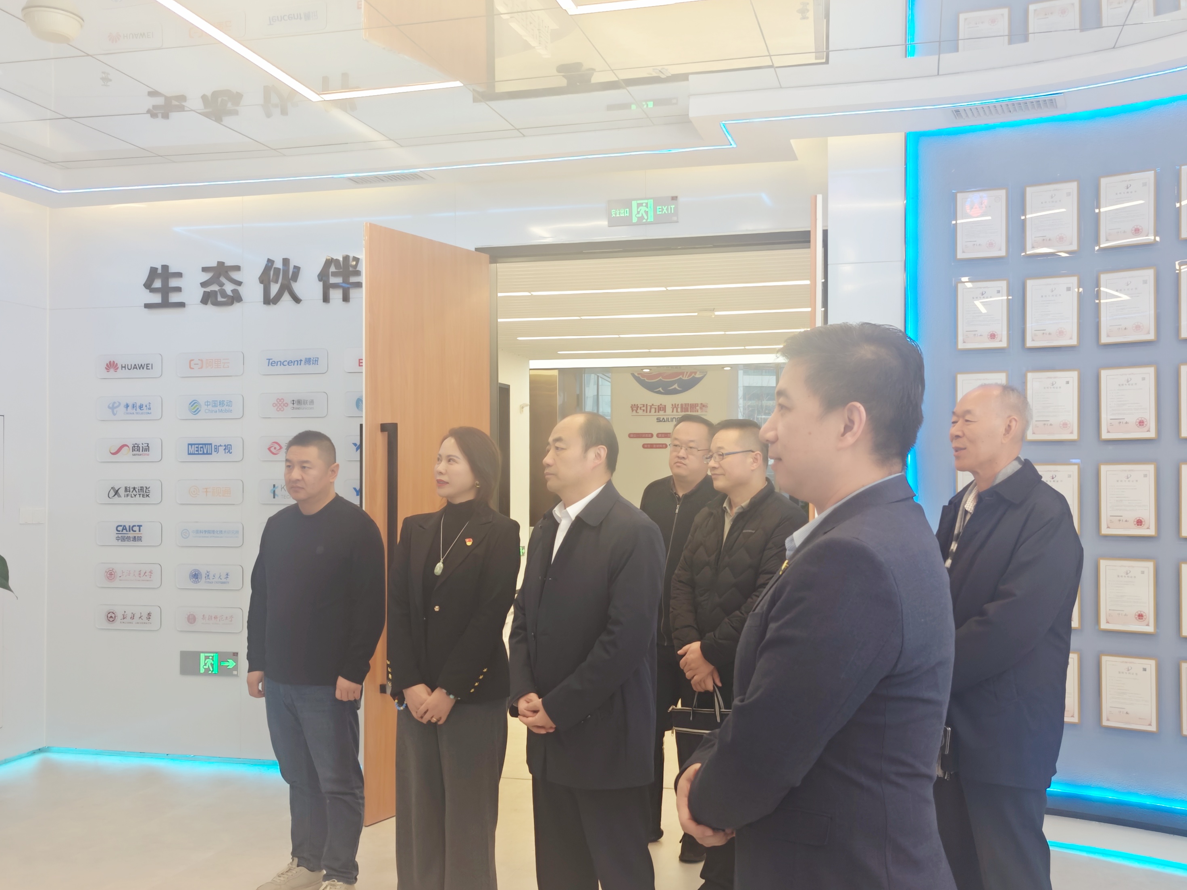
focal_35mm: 32
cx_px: 633
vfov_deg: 44.2
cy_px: 464
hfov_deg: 56.8
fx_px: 1097
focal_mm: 6.06
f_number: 1.6
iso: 125
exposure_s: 1/100
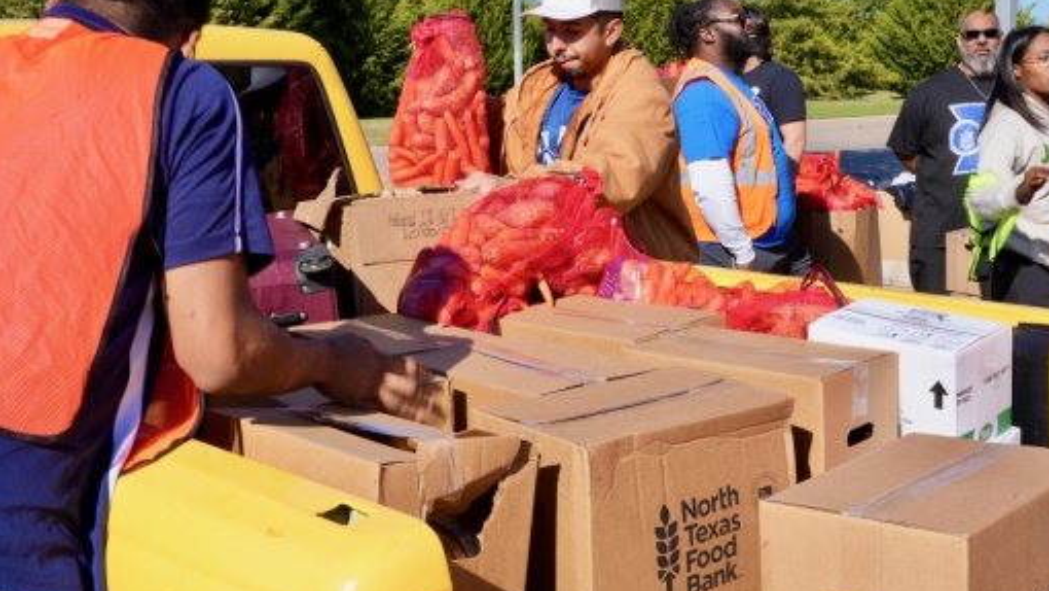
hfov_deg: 43.7
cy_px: 282
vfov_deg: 25.4
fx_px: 1307
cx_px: 531
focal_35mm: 47
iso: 200
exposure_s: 1/60
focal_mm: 44
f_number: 22
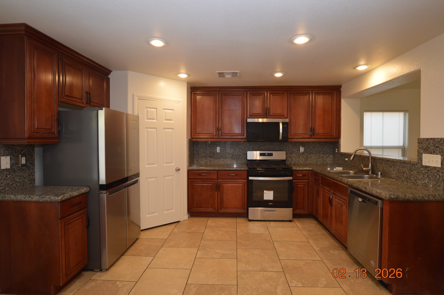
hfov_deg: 90.0
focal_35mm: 18
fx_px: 222
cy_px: 148
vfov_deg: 67.3
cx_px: 222
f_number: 3.5
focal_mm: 12
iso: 450
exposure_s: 1/60
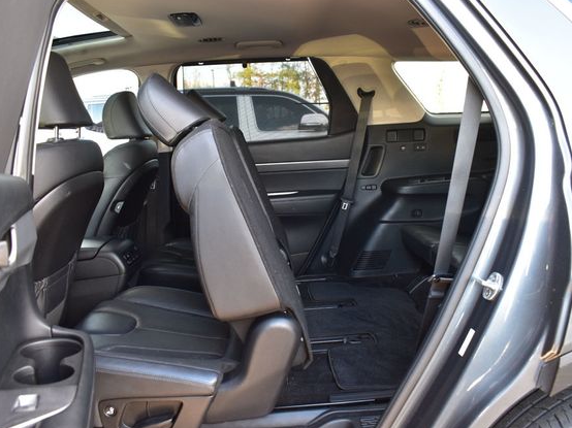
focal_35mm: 30
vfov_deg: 46.8
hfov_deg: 60.0
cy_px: 215
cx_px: 291
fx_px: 496
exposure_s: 1/20
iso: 400
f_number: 6.3
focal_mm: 18
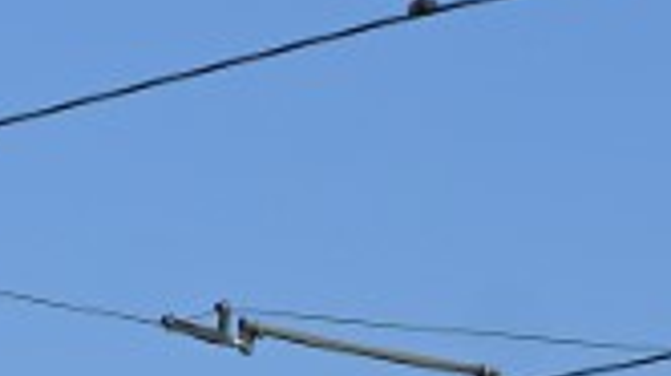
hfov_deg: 4.6
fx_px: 8141
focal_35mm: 458
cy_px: 1003
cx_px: -711
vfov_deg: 2.6
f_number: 6.3
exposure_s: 1/1000
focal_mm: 42
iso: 100
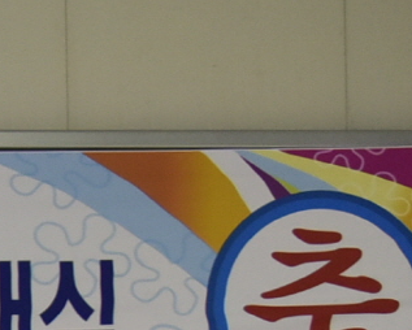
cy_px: 726
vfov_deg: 6.9
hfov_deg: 7.3
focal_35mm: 213
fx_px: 2599
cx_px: -1058
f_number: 4
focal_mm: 30
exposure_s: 1/125
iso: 1000
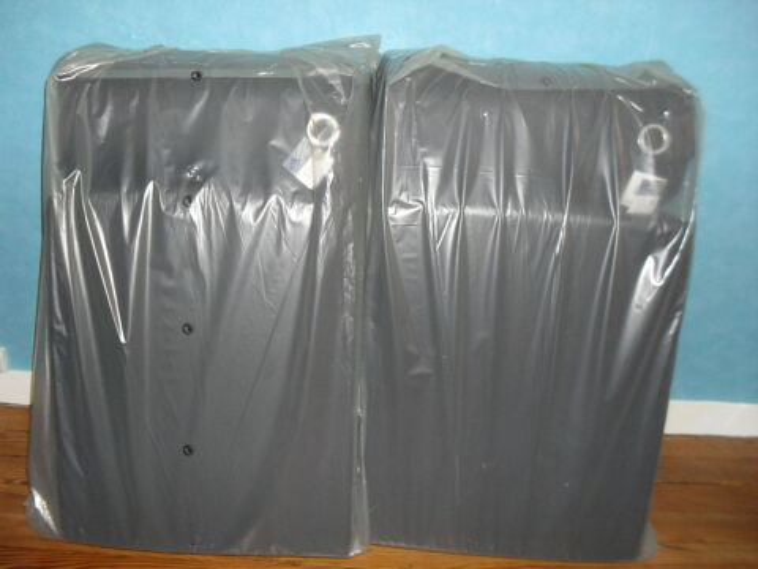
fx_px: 766
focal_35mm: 35
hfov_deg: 52.6
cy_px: 284
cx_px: 379
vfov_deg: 40.7
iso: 200
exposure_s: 1/45
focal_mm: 6.3
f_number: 3.2
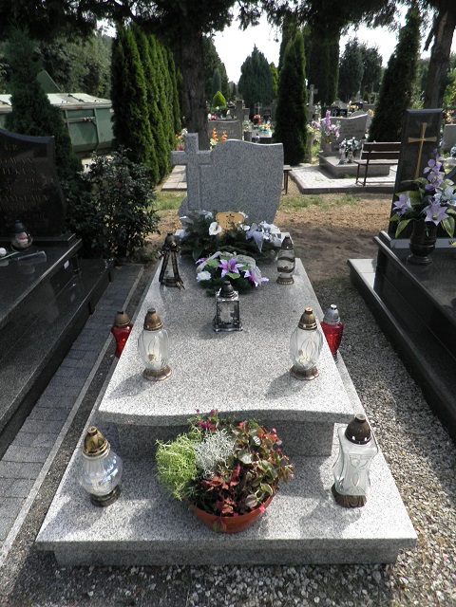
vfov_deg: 71.6
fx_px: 422
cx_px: 228
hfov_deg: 56.8
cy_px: 304
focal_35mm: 24
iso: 64
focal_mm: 4.3
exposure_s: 1/80
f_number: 8.3
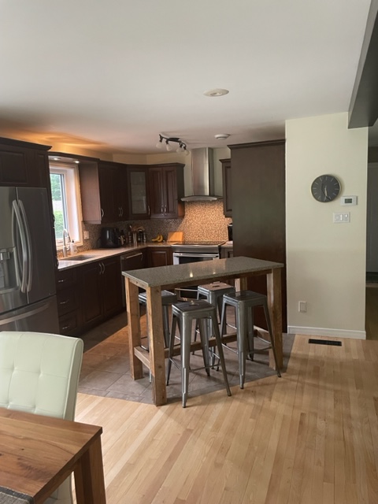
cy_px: 252
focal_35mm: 26
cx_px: 189
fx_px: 379
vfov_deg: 67.3
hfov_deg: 53.1
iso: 200
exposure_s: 1/60
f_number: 1.6
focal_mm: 4.2
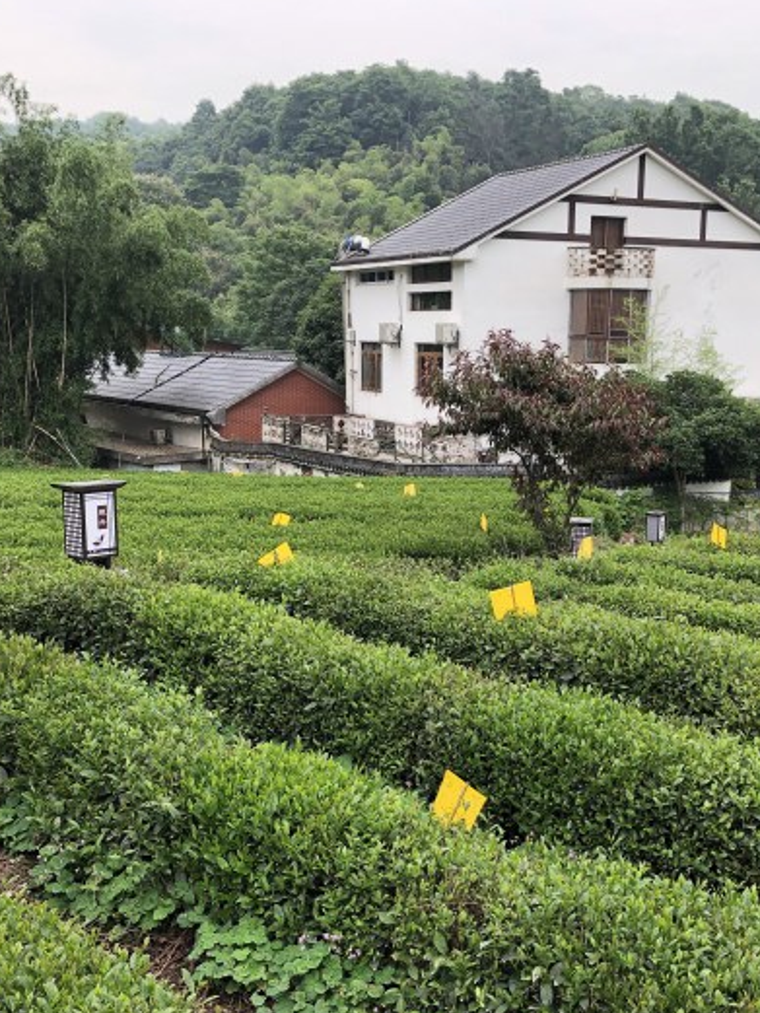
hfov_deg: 33.6
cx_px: 406
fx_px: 1258
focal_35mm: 43
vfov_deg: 43.8
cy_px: 562
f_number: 1.8
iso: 20
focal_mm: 4
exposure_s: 1/286
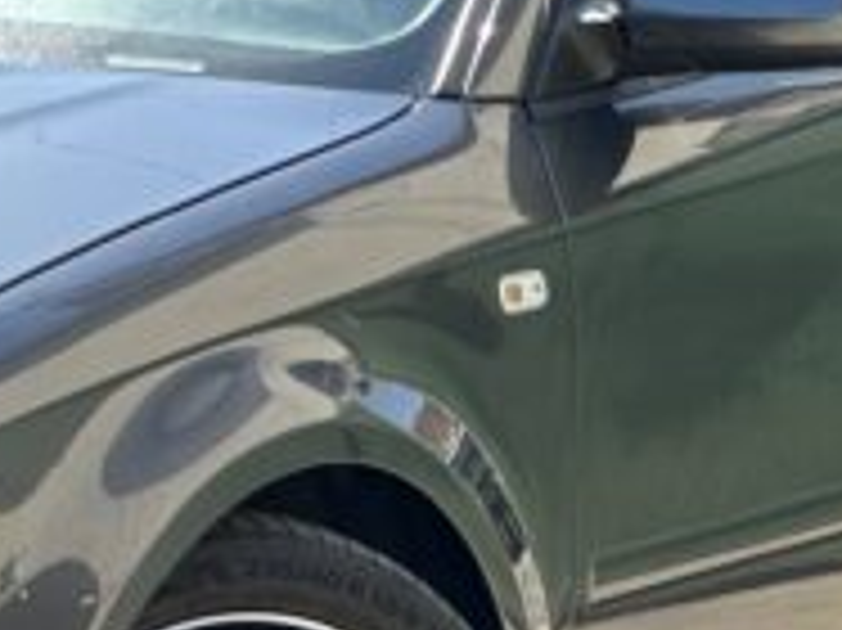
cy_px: 270
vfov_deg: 4.5
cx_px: -72
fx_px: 7997
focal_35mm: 329
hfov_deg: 6.0
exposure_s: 1/153
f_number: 2.8
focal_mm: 9
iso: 20
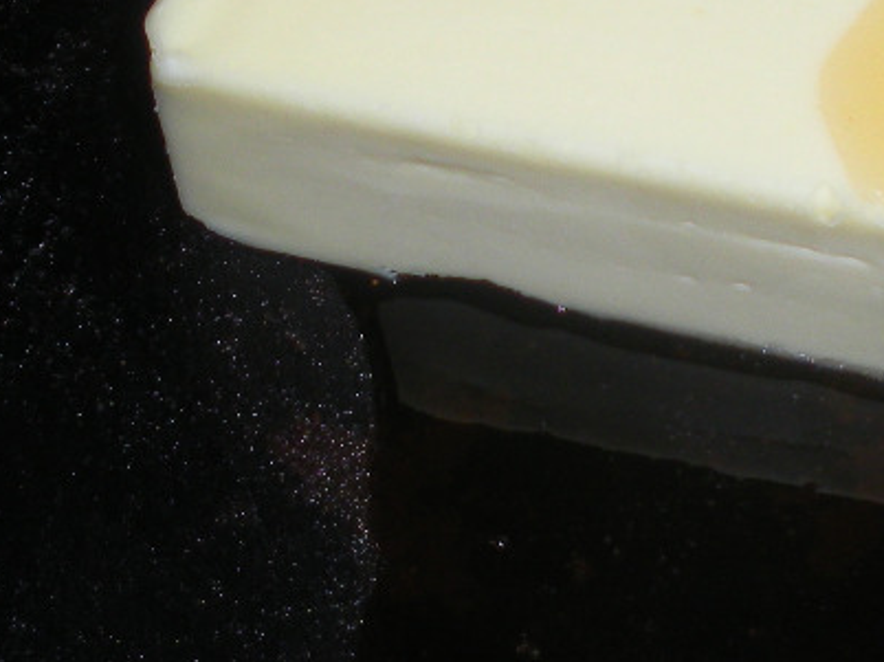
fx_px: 3292
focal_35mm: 129
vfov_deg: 11.5
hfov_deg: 15.2
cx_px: 743
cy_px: 286
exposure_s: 1/60
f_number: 3.5
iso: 64
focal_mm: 6.3
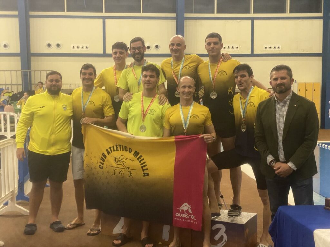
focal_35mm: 52
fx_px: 496
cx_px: 165
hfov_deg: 36.8
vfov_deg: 28.0
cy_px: 124
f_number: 2
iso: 320
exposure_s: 1/50
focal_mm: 6
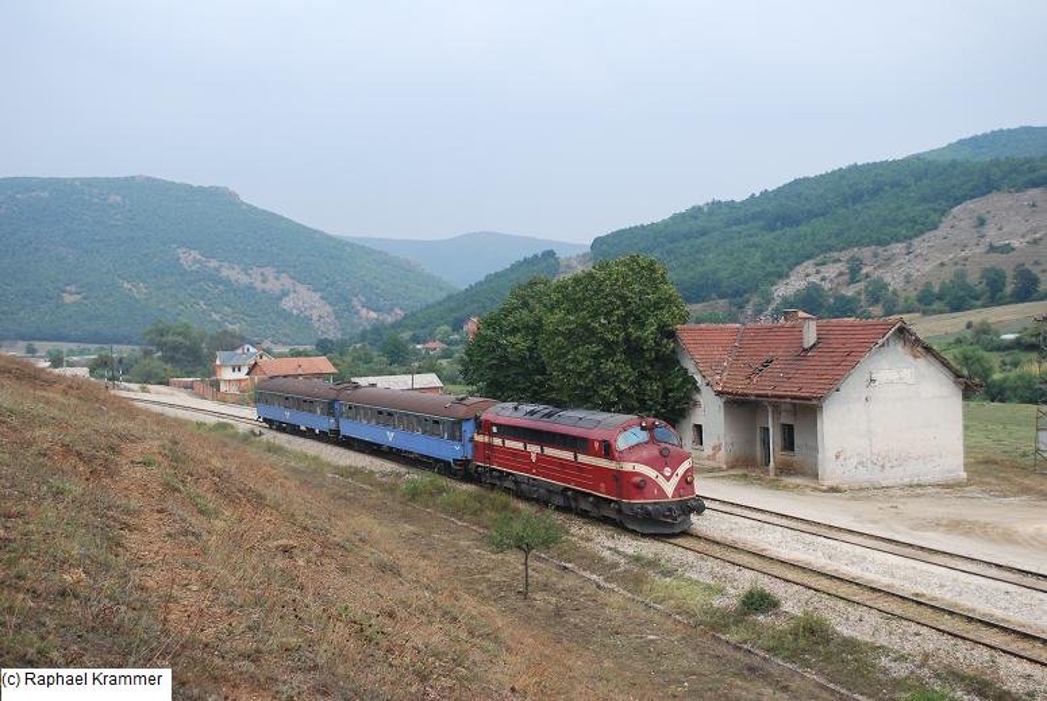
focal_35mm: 42
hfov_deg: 46.3
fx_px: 1223
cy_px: 350
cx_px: 524
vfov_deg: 32.0
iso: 200
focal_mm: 28
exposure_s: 1/125
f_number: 5.6
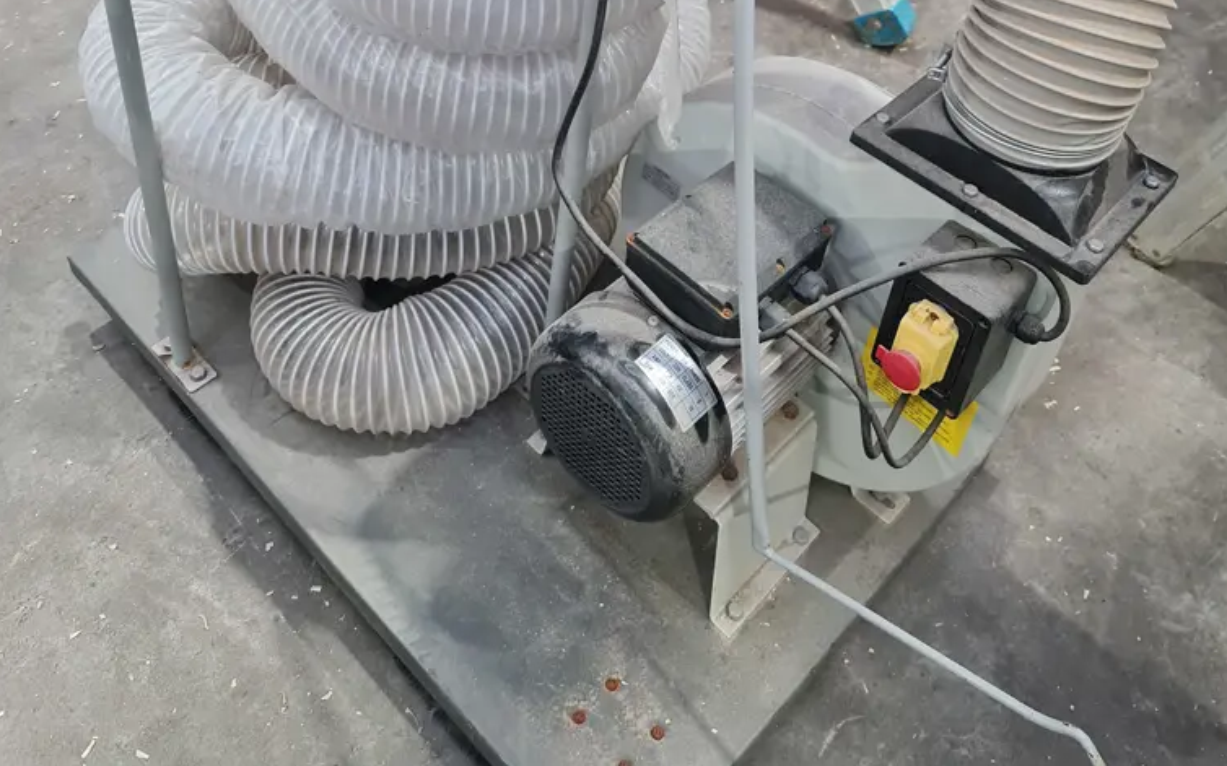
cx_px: 620
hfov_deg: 54.0
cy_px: -34
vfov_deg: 32.0
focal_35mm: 36
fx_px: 1204
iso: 320
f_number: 1.8
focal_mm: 7
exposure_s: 1/100
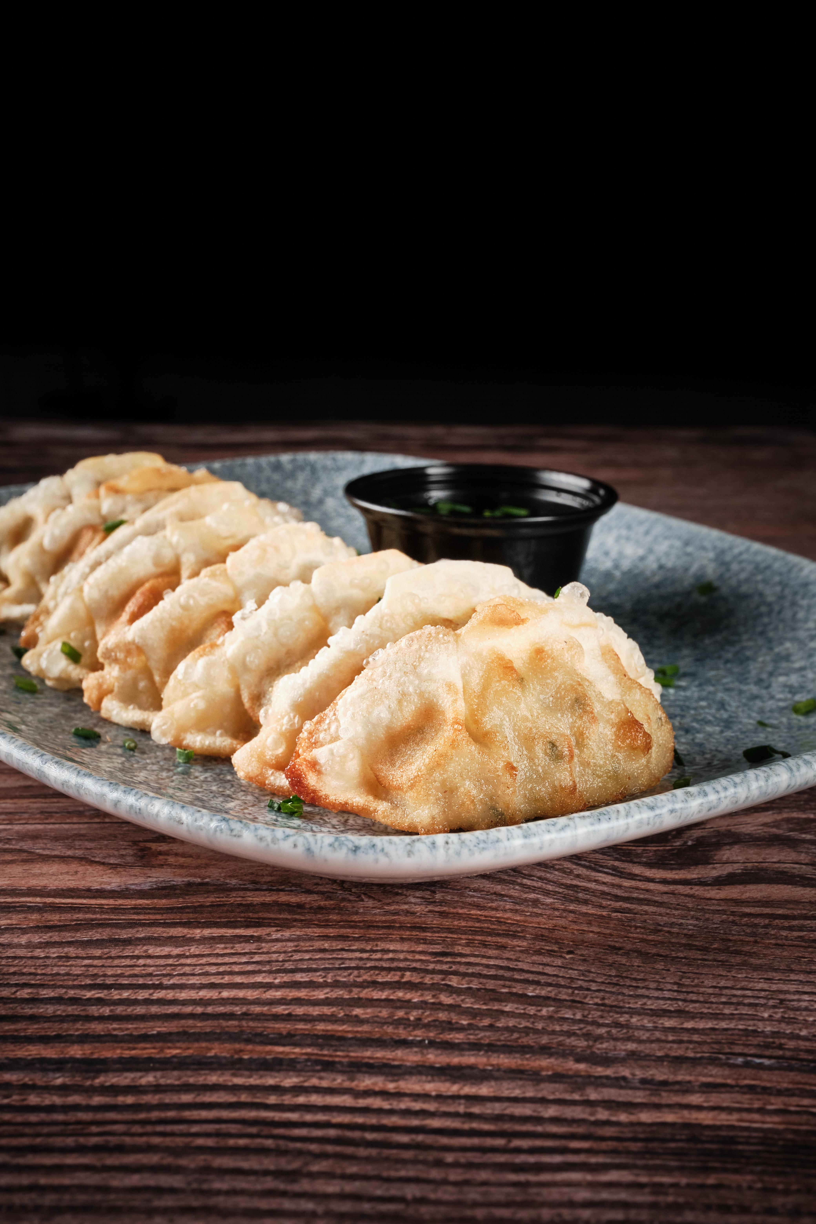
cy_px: 612
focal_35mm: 45
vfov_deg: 43.6
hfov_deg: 29.9
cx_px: 408
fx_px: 1530
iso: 400
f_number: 11
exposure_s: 1/125
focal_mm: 30
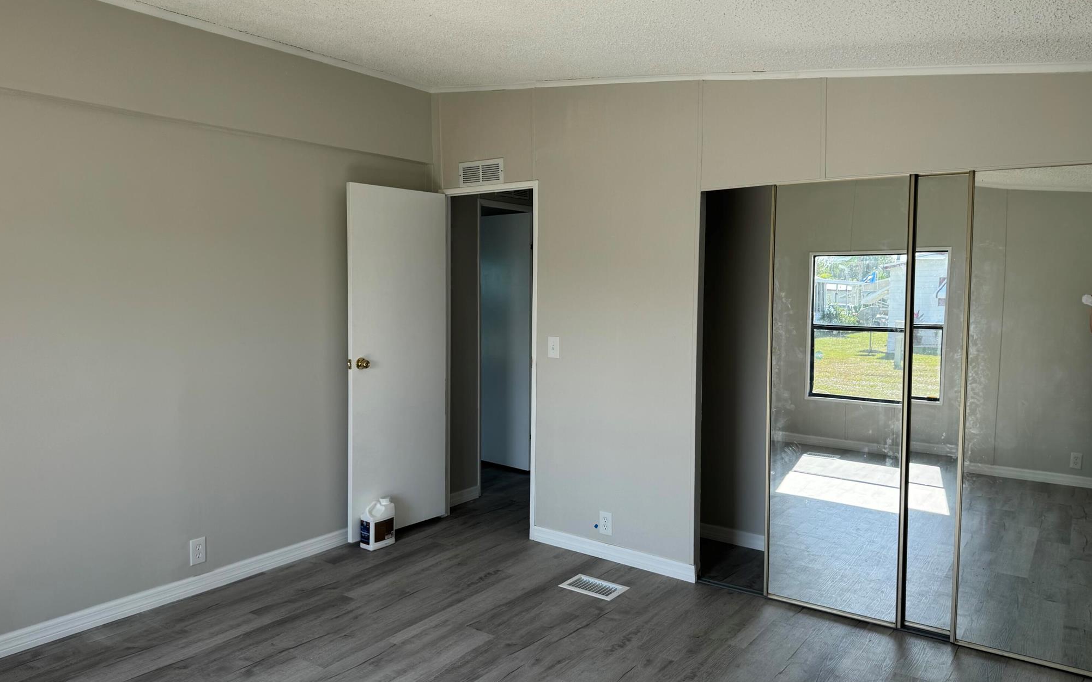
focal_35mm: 26
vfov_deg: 47.6
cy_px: 320
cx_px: 537
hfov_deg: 70.4
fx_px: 774
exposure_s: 1/582
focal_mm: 6.76
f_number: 1.78
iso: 80
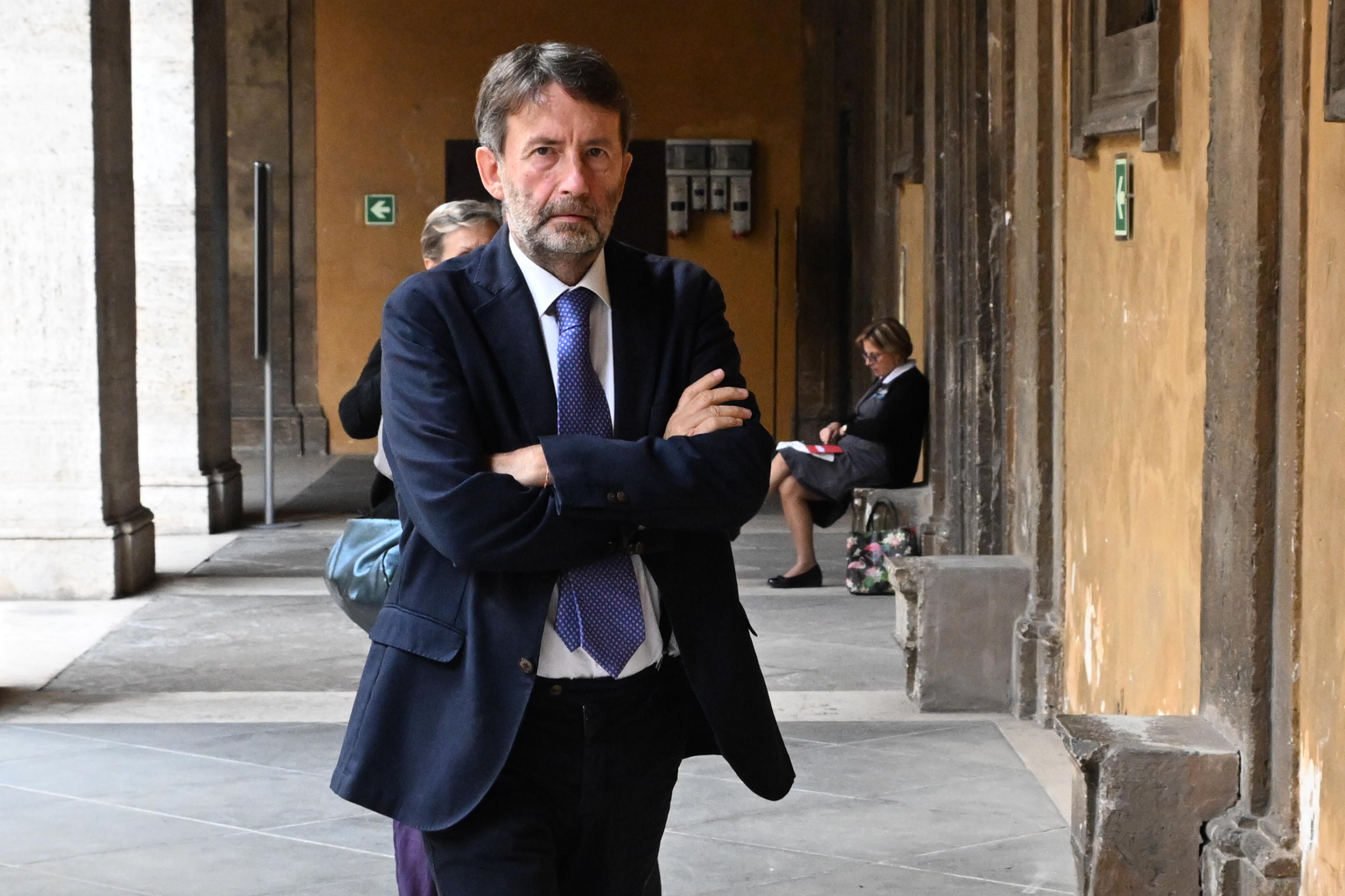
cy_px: 448
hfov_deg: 39.6
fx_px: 1868
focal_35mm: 50
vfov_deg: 27.0
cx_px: 672
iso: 2500
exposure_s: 1/320
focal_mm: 33.5
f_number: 7.1
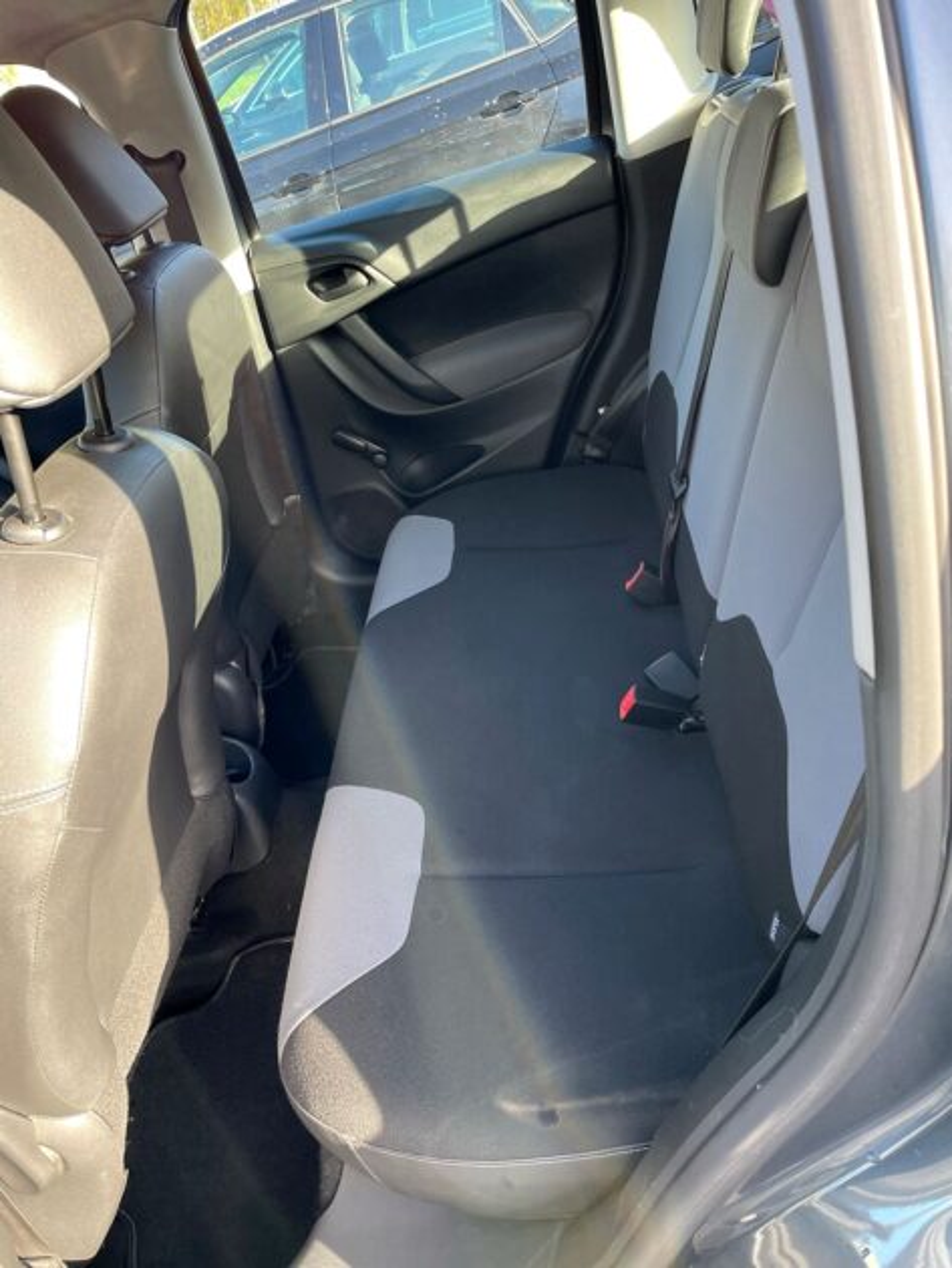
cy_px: 634
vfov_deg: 67.3
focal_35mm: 26
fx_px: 953
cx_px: 476
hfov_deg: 53.1
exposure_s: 1/104
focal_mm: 4.2
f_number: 1.6
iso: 64
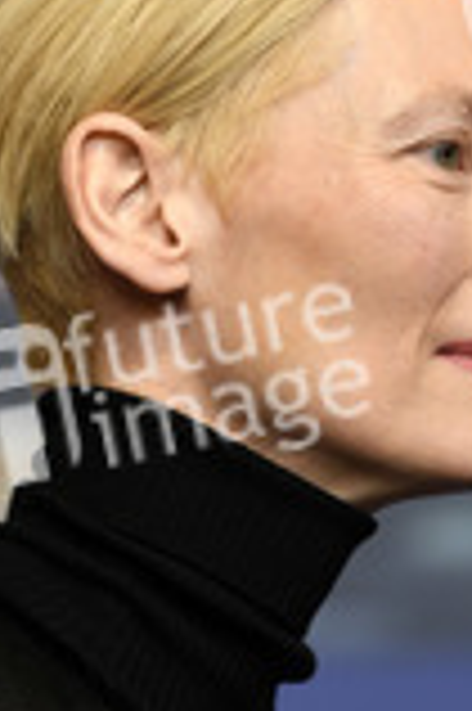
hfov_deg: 2.9
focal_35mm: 468
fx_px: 9224
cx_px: 270
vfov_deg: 4.4
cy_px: 616
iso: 1250
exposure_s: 1/320
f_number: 3.5
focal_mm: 185
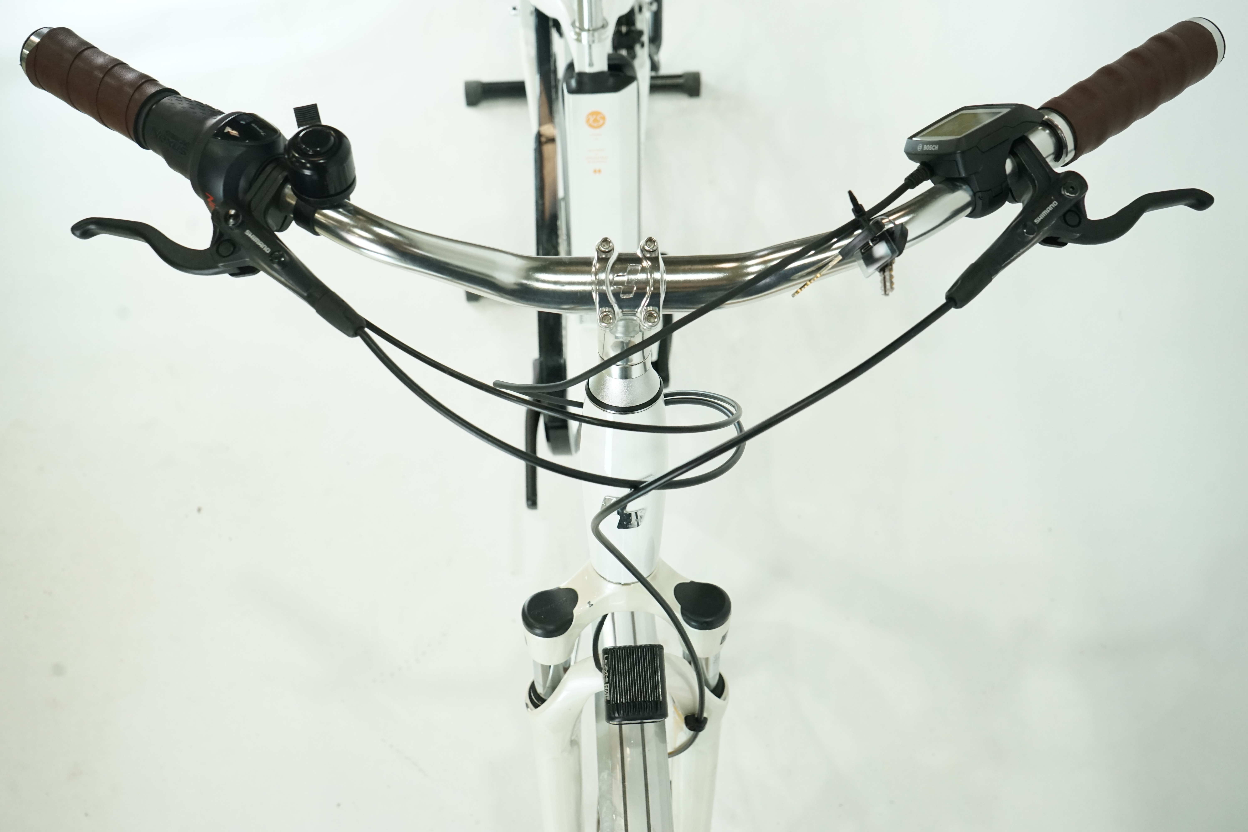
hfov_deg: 54.4
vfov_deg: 37.9
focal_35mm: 35
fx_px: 1213
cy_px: 416
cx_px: 624
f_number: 7.1
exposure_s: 1/200
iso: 2500
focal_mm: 35
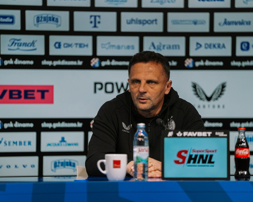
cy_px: 100
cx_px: 142
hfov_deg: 9.2
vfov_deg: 7.4
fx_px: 1572
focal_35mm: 210
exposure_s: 1/400
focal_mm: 185
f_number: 2.8
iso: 800
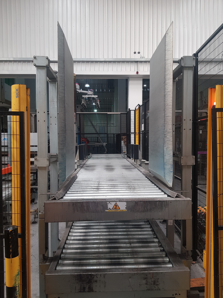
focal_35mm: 26
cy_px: 149
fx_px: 223
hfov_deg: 53.1
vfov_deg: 67.3
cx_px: 112
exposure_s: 1/50
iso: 64
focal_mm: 4.3
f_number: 1.7
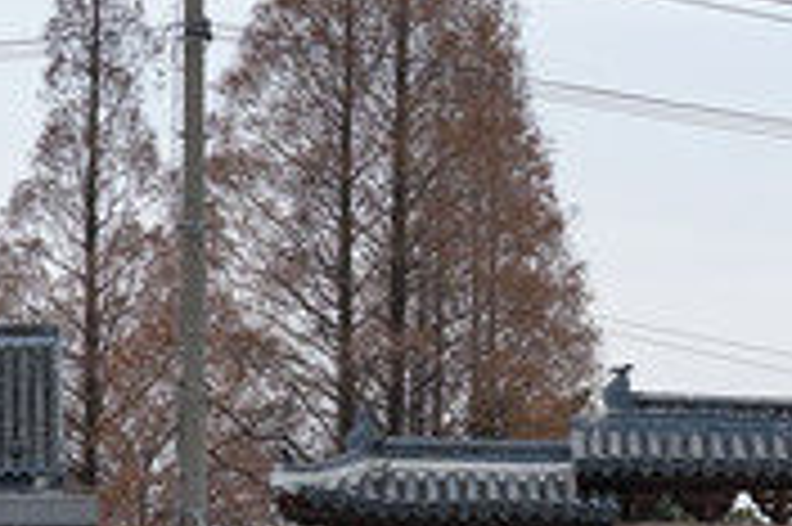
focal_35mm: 241
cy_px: 564
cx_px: 1053
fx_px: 5297
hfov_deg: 8.4
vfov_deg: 5.7
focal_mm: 35
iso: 160
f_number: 4.5
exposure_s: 1/350
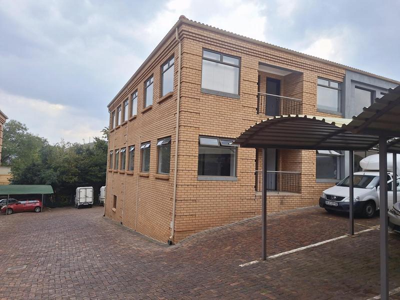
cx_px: 200
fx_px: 266
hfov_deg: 73.9
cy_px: 150
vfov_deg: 58.9
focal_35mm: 23
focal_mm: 5.54
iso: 40
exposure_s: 1/1076
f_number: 1.8
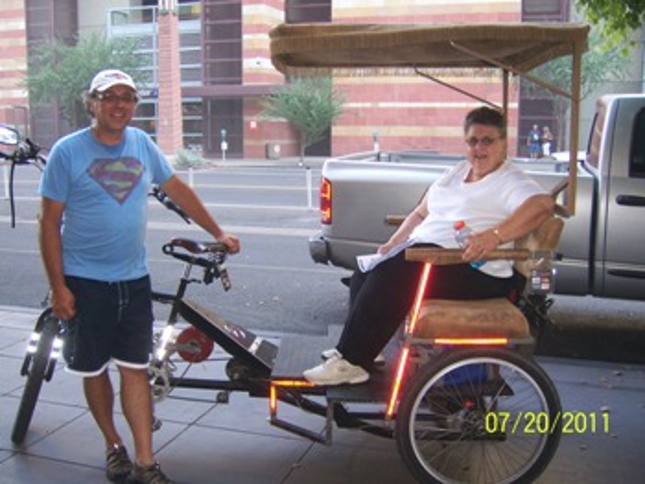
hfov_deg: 51.3
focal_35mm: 36
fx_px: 671
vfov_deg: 39.7
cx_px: 322
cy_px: 242
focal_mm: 6
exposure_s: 1/60
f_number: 2.8
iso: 125
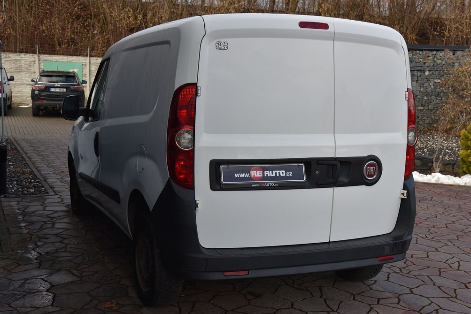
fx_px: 615
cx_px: 232
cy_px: 155
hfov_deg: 41.9
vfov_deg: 28.7
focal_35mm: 47
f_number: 9
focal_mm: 46
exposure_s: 1/320
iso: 500
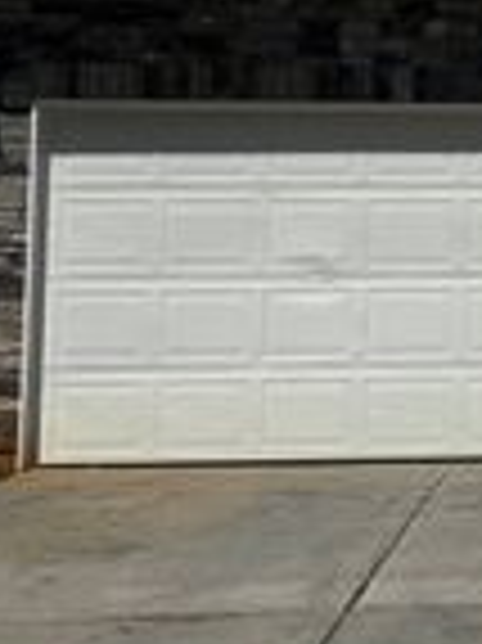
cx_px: 811
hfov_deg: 12.3
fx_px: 2082
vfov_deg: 17.4
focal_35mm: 112
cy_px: 119
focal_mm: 6.76
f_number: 1.78
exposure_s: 1/12346
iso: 80
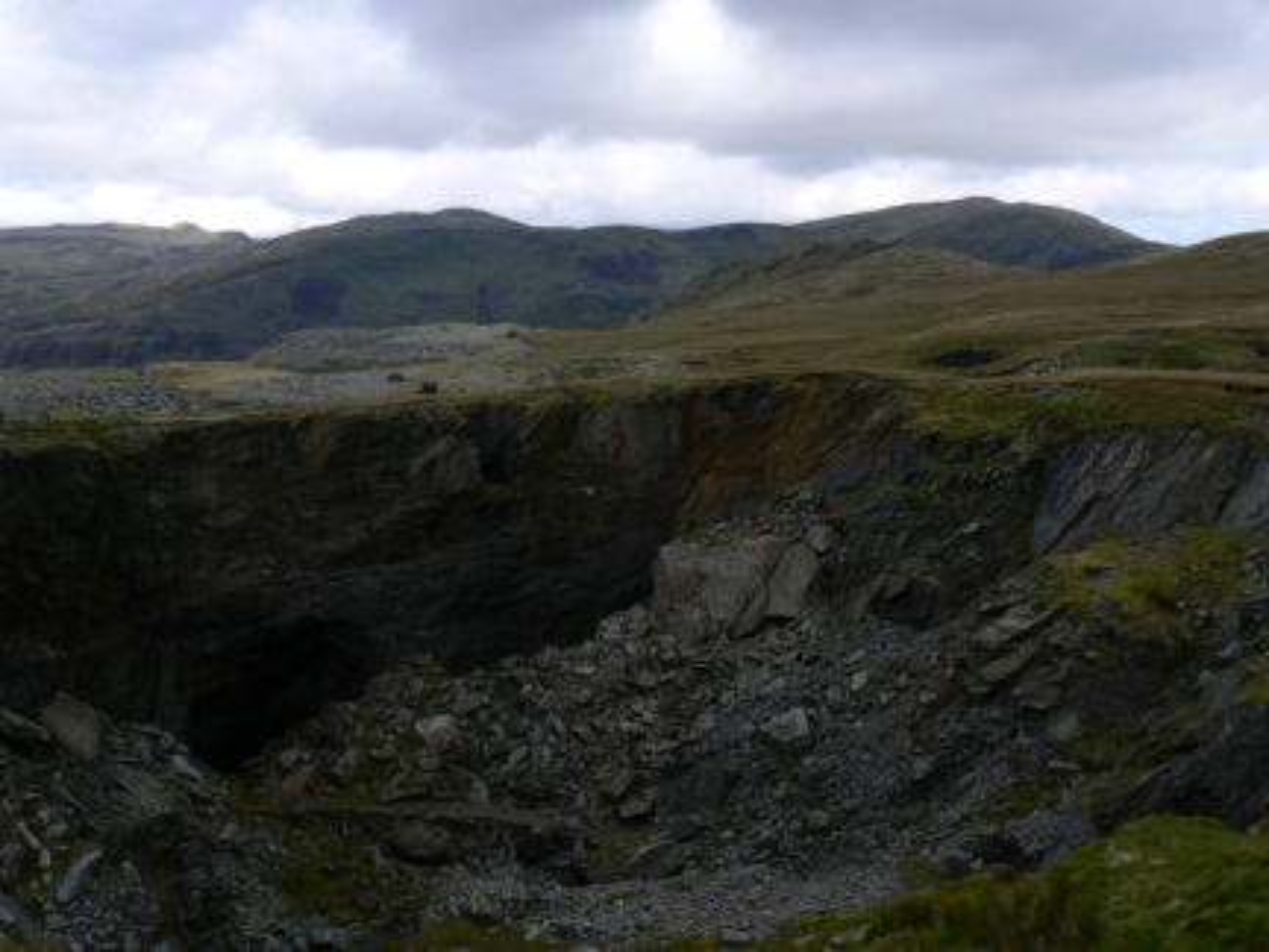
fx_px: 1320
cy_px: 476
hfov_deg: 51.4
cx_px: 634
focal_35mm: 36
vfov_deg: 39.7
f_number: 5.6
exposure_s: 1/320
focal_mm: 6
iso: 80
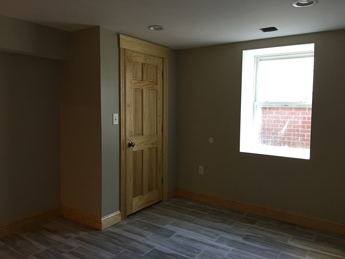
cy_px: 130
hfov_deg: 61.7
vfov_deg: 48.2
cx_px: 172
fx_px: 289
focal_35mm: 29
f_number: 2.2
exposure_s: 1/15
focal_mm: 4.15
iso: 64
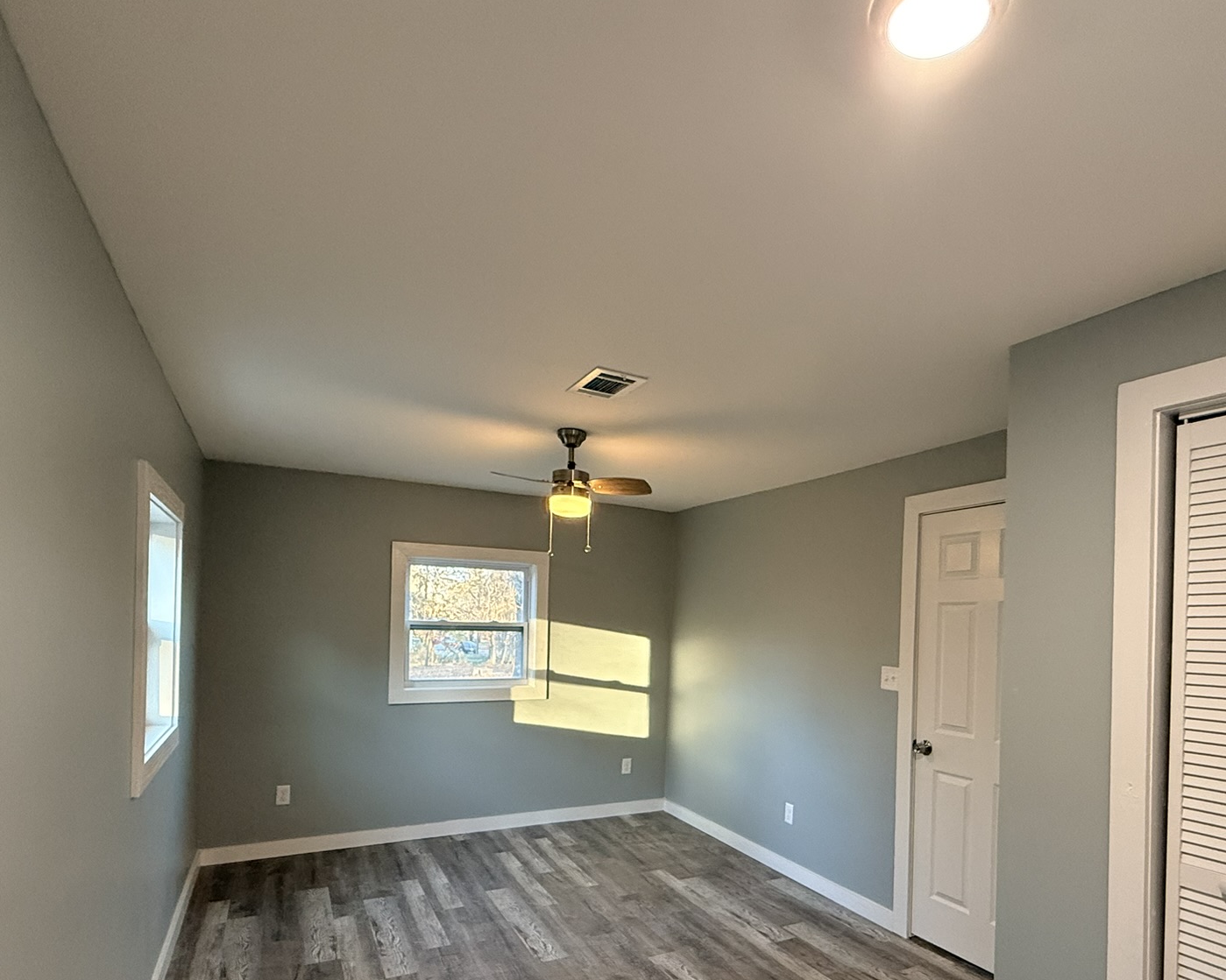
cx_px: 680
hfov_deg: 80.1
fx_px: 726
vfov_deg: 66.8
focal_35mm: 20
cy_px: 629
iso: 500
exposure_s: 1/120
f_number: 2.2
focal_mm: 2.22
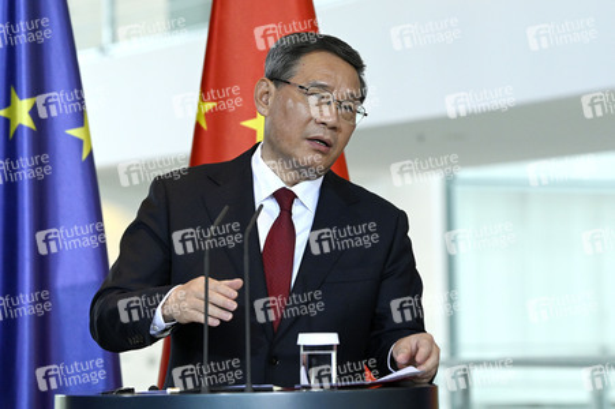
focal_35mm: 125
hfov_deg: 16.4
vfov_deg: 11.0
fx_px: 2134
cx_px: 308
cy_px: 204
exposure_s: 1/800
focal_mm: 125
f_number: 5
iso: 6400
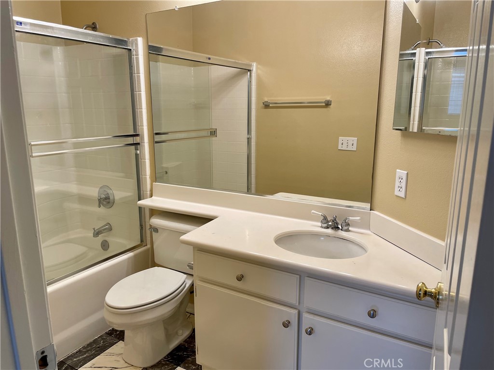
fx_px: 371
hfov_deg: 67.3
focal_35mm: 26
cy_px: 185
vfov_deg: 53.1
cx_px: 247
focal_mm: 4.2
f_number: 1.6
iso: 64
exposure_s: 1/120
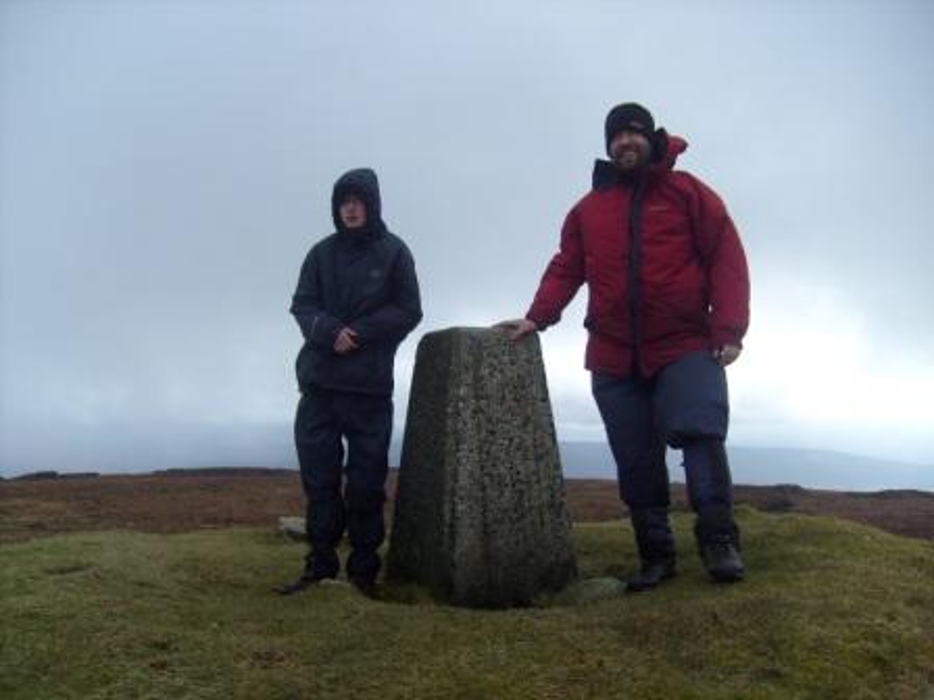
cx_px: 467
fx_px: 944
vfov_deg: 40.7
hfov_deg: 52.6
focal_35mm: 35
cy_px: 350
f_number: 7.1
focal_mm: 5.8
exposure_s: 1/250
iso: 80
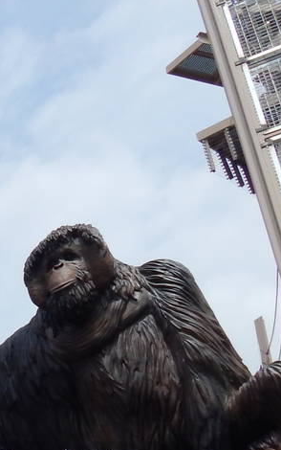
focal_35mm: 83
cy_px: 411
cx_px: -307
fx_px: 1016
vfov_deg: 24.2
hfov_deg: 13.2
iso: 125
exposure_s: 1/800
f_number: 6
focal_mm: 4
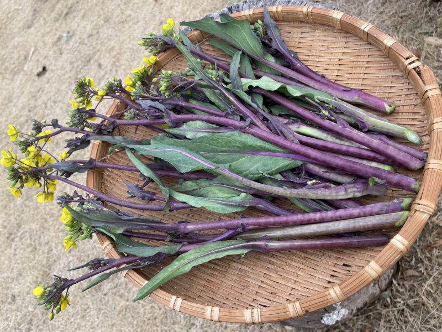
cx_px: 221
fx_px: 332
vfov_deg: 53.1
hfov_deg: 67.3
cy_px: 166
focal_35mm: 26
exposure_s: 1/304
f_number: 1.6
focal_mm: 4.2
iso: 32
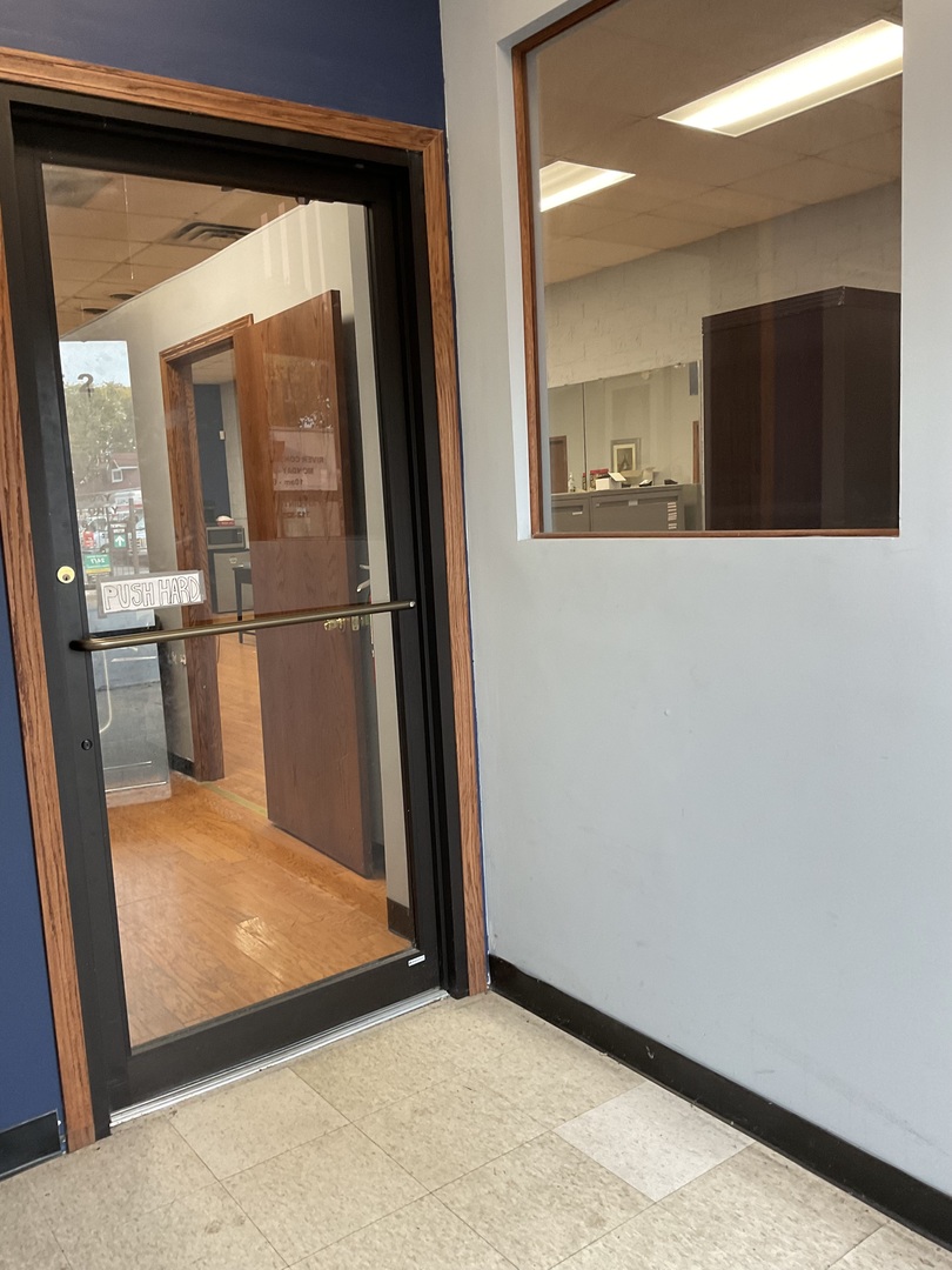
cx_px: 476
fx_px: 1063
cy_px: 635
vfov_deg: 61.7
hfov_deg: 48.2
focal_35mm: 29
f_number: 1.8
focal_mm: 3
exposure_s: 1/60
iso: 100
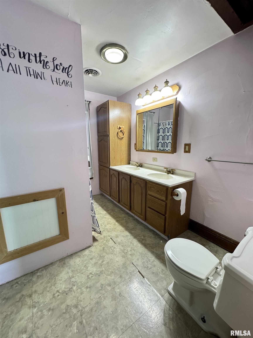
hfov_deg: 85.7
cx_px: 126
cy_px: 169
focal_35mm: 14
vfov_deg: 102.1
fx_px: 136
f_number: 2.2
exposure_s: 1/60
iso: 320
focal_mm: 2.22
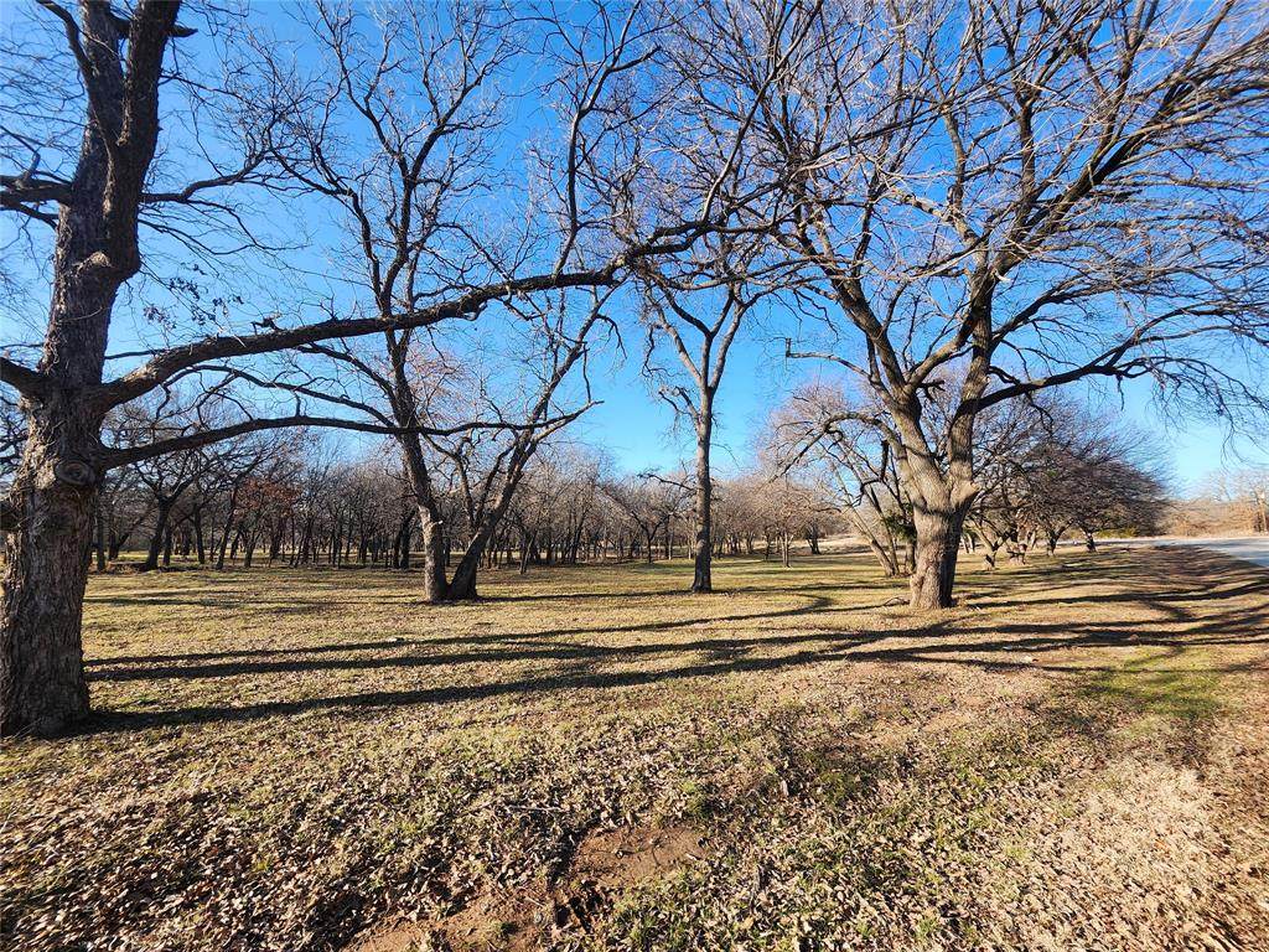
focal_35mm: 13
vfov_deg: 89.9
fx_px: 477
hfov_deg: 106.2
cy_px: 476
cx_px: 634
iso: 40
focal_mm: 1.74
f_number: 2.2
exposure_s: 1/542
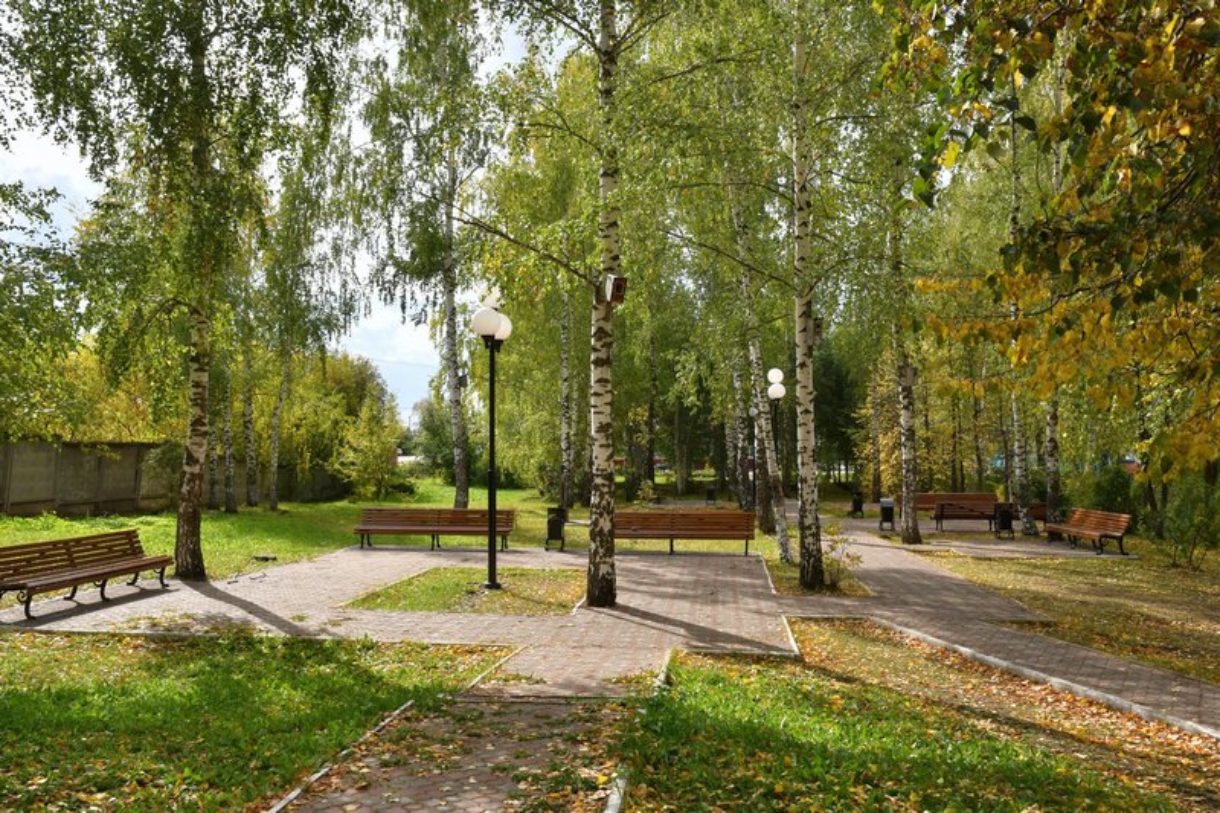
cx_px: 610
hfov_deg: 61.9
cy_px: 406
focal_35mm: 30
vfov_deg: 43.6
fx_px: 1016
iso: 500
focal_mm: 20
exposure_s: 1/640
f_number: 13
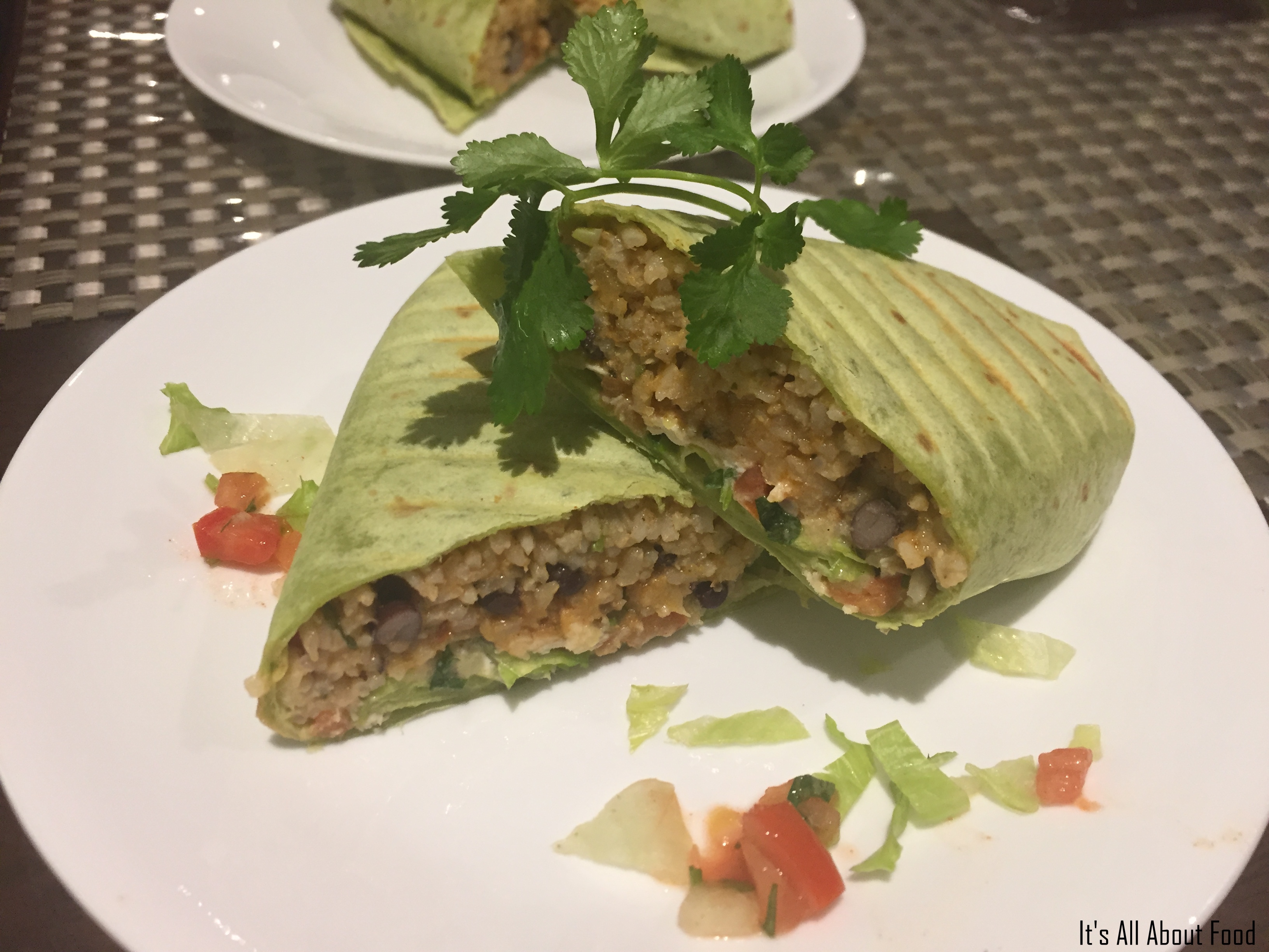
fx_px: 1063
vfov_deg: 48.2
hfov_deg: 61.7
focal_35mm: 29
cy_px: 476
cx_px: 634
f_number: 2.2
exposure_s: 1/33
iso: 160
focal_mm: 4.15
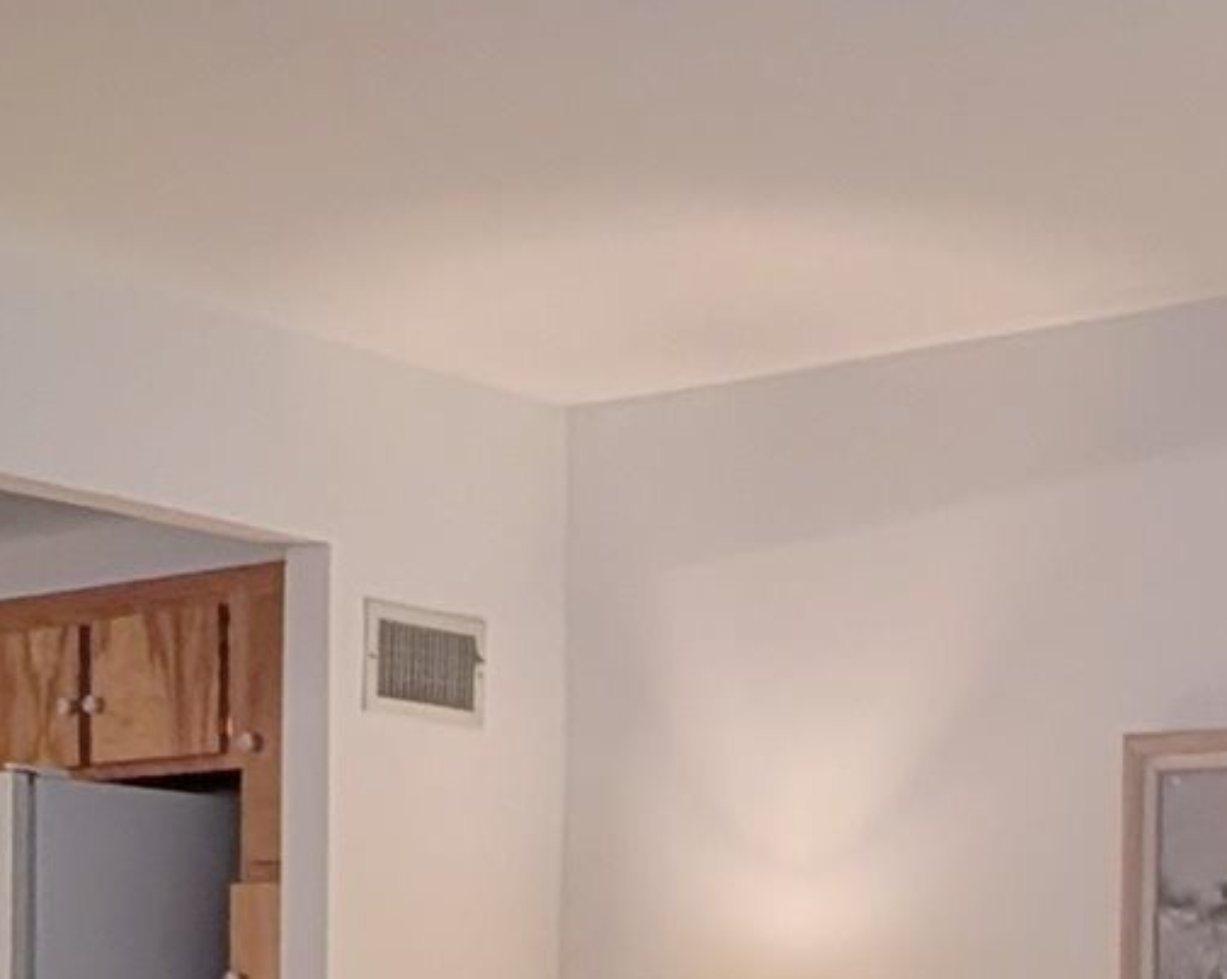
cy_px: 1105
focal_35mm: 71
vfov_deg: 20.4
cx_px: 895
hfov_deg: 26.5
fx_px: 2576
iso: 72
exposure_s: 1/60
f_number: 1.7
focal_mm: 2.02
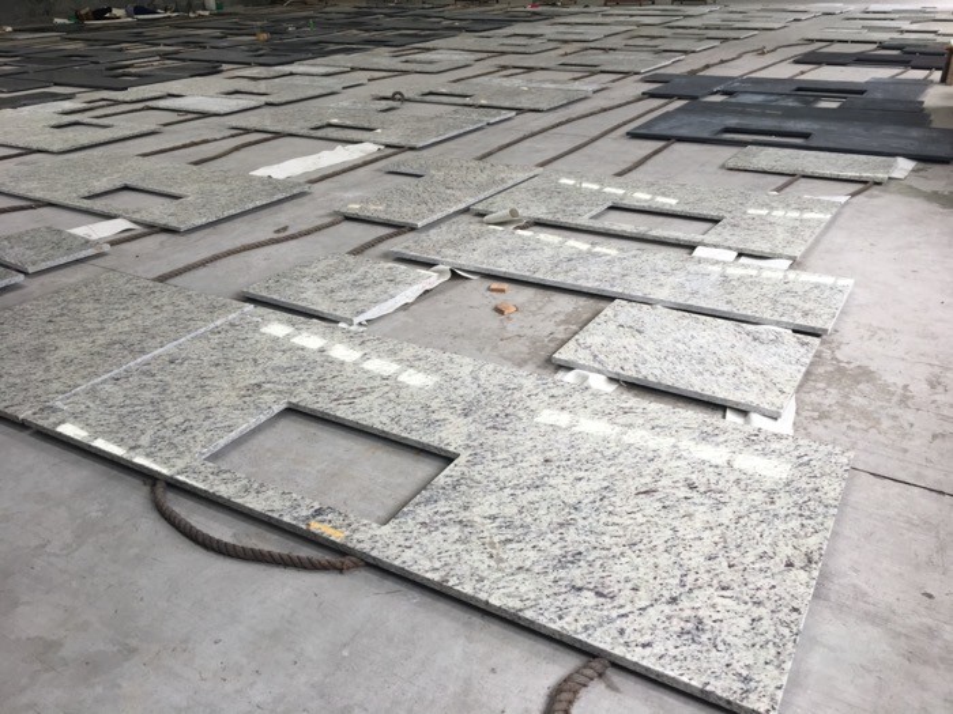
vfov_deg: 48.2
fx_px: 798
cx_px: 476
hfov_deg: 61.7
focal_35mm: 29
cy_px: 357
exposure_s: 1/100
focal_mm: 4.15
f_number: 2.2
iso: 25
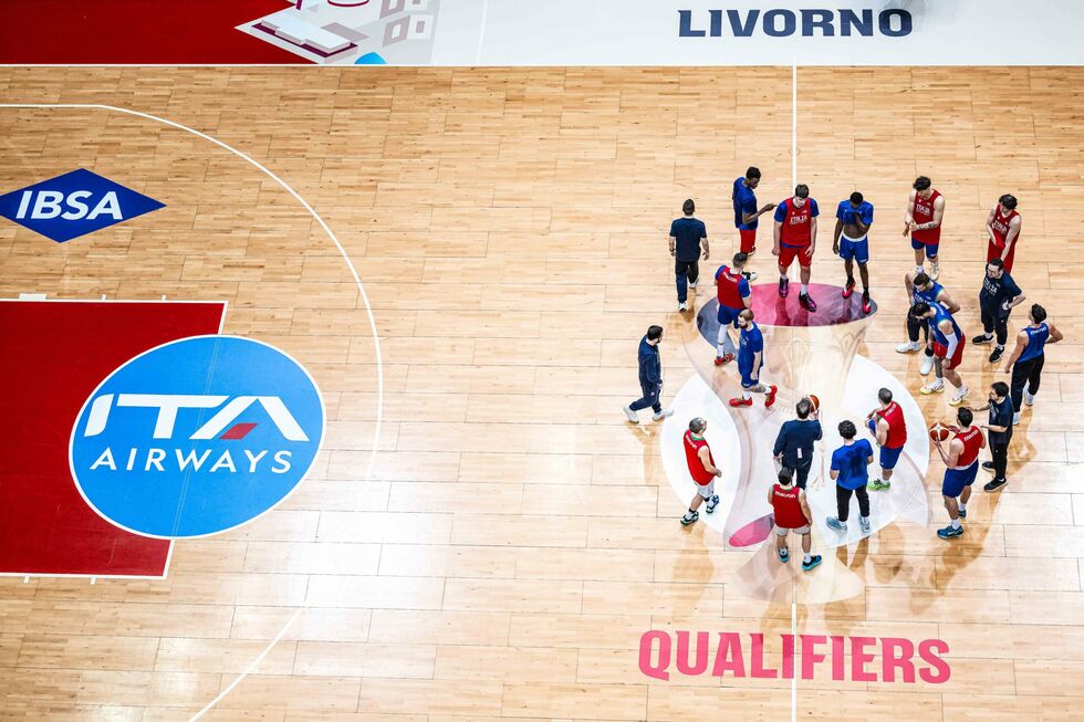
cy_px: 361
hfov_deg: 28.8
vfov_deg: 19.4
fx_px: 2107
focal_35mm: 70
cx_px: 542
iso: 2500
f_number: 2.8
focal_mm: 70
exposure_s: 1/2000
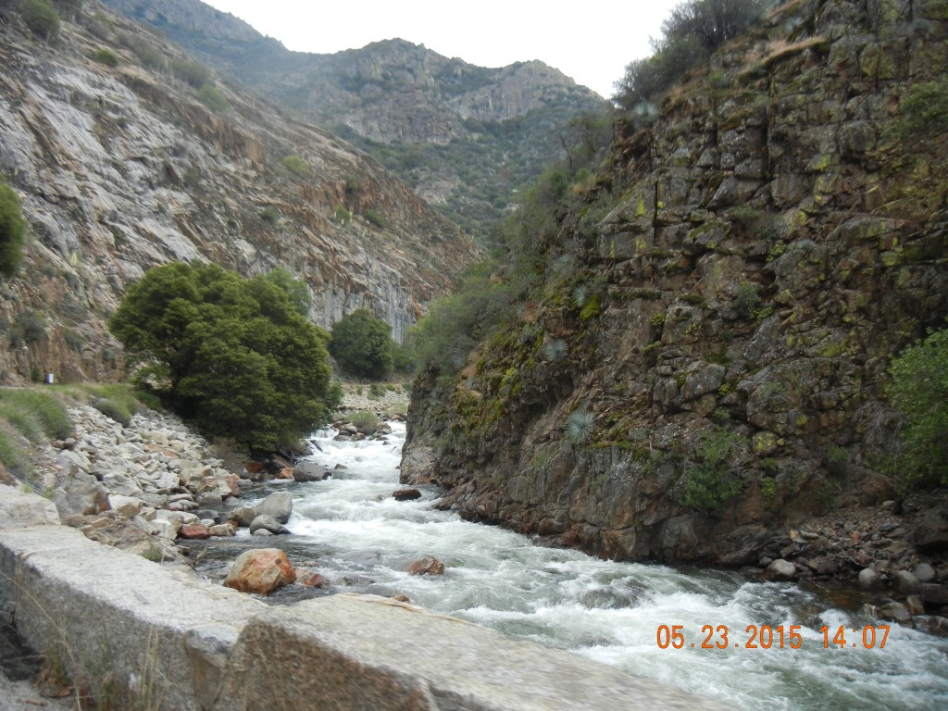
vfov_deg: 46.8
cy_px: 356
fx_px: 822
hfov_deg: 60.0
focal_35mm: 30
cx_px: 474
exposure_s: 1/662
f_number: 3.5
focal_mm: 5.4
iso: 160
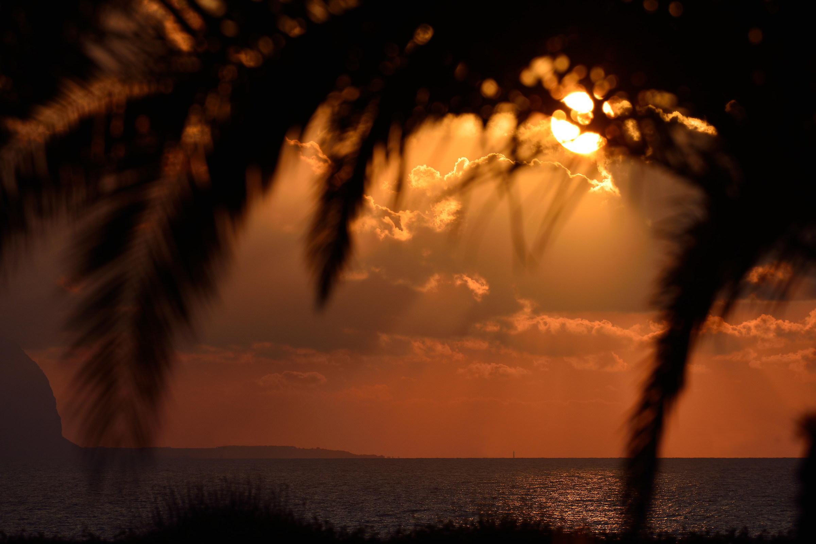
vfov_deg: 4.6
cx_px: 408
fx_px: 6801
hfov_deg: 6.9
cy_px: 272
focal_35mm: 300
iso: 200
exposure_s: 1/2000
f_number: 10
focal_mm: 300
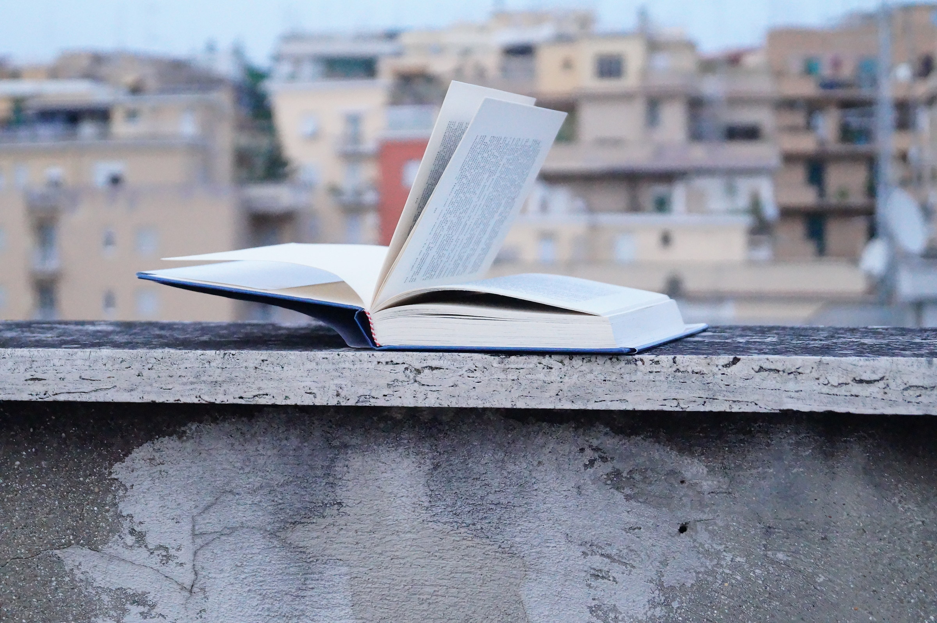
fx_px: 1951
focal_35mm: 75
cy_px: 312
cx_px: 468
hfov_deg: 27.0
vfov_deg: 18.2
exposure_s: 1/4000
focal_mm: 50
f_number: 5.6
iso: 6400
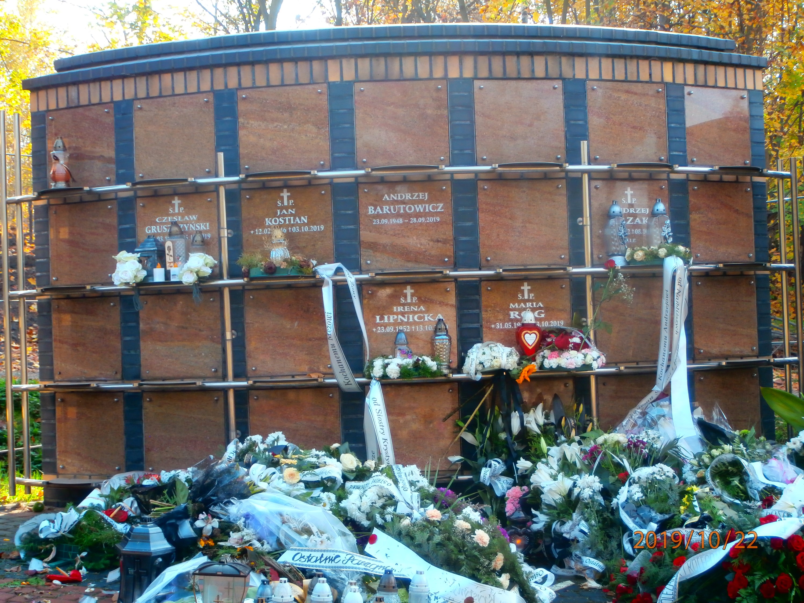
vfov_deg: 25.7
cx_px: 402
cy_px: 302
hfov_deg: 33.8
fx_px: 1324
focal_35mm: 57
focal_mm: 10.11
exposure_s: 1/80
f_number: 4.5
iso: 100
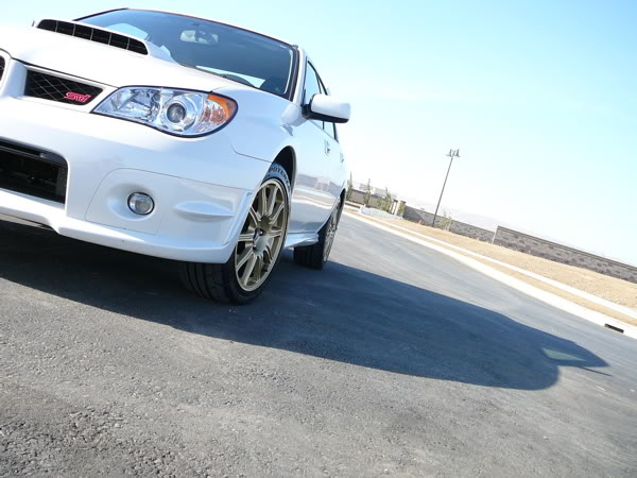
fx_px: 644
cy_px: 239
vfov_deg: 40.7
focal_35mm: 35
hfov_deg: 52.6
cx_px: 318
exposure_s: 1/500
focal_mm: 5.2
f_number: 2.8
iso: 100
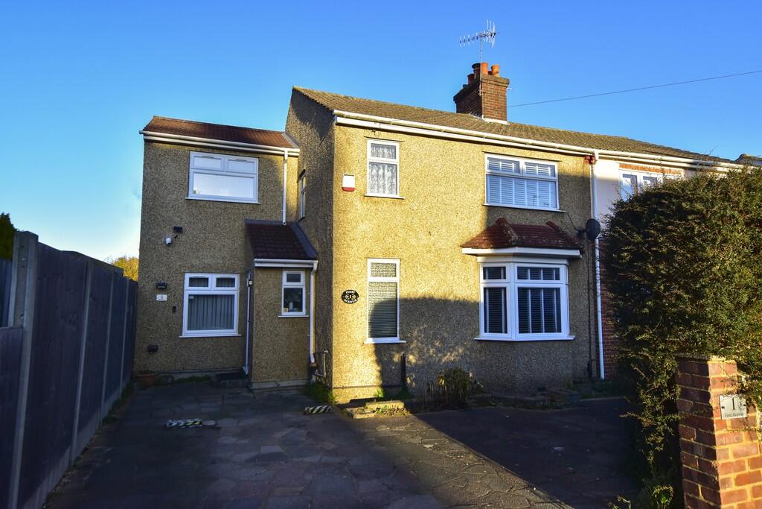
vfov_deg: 59.5
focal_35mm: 21
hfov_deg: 81.2
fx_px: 445
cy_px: 254
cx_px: 381
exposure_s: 1/500
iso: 640
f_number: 8
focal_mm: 14
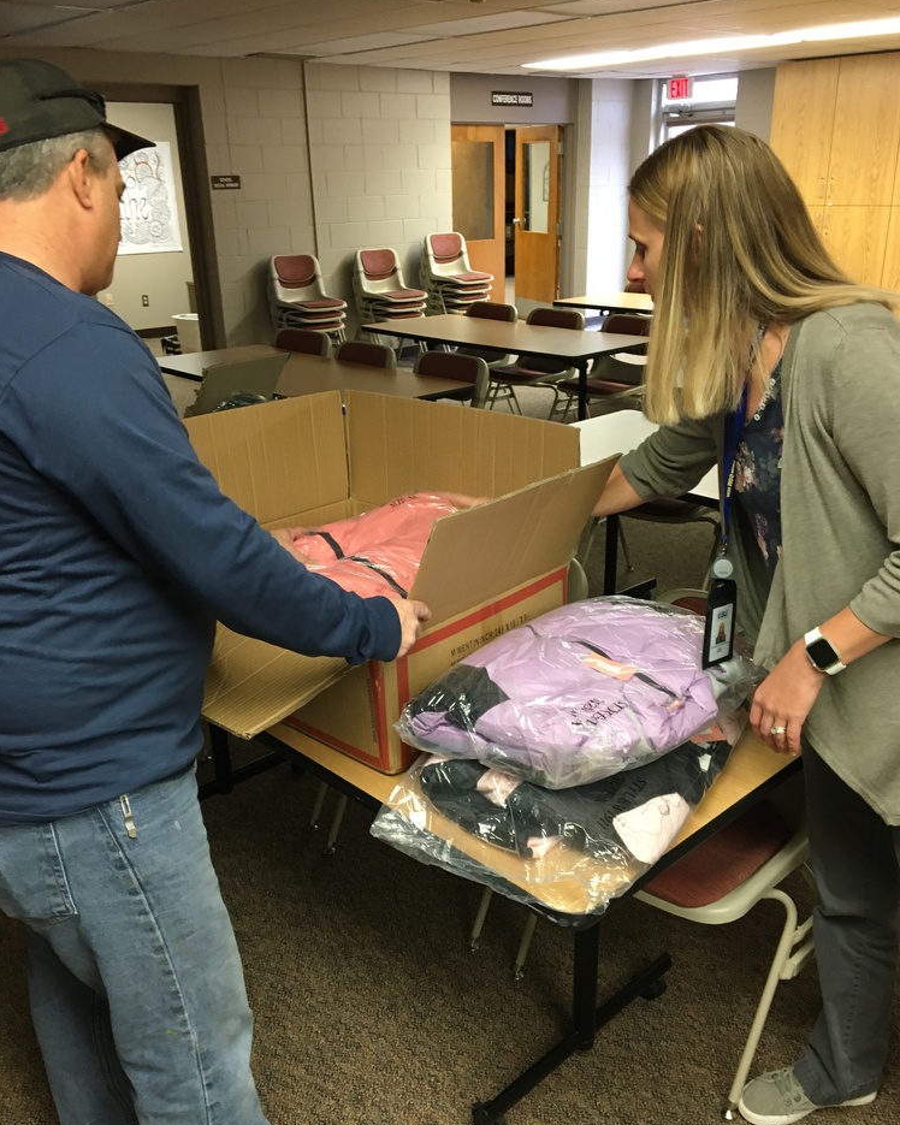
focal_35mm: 31
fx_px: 1032
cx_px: 457
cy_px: 610
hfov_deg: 47.1
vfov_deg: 57.1
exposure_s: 1/30
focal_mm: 4.15
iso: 125
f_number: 2.2
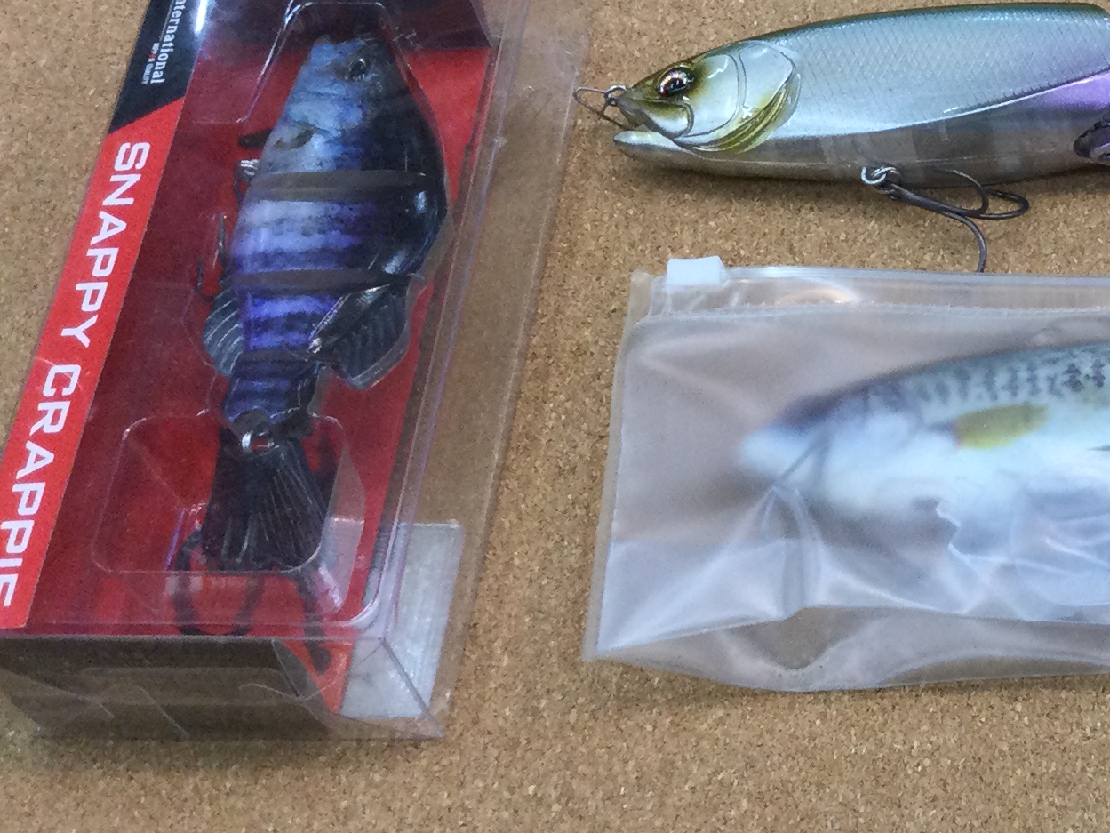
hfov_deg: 22.2
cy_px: 311
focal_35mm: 81
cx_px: 1340
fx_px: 2598
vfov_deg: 18.2
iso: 32
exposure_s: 1/40
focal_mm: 3.3
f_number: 2.4
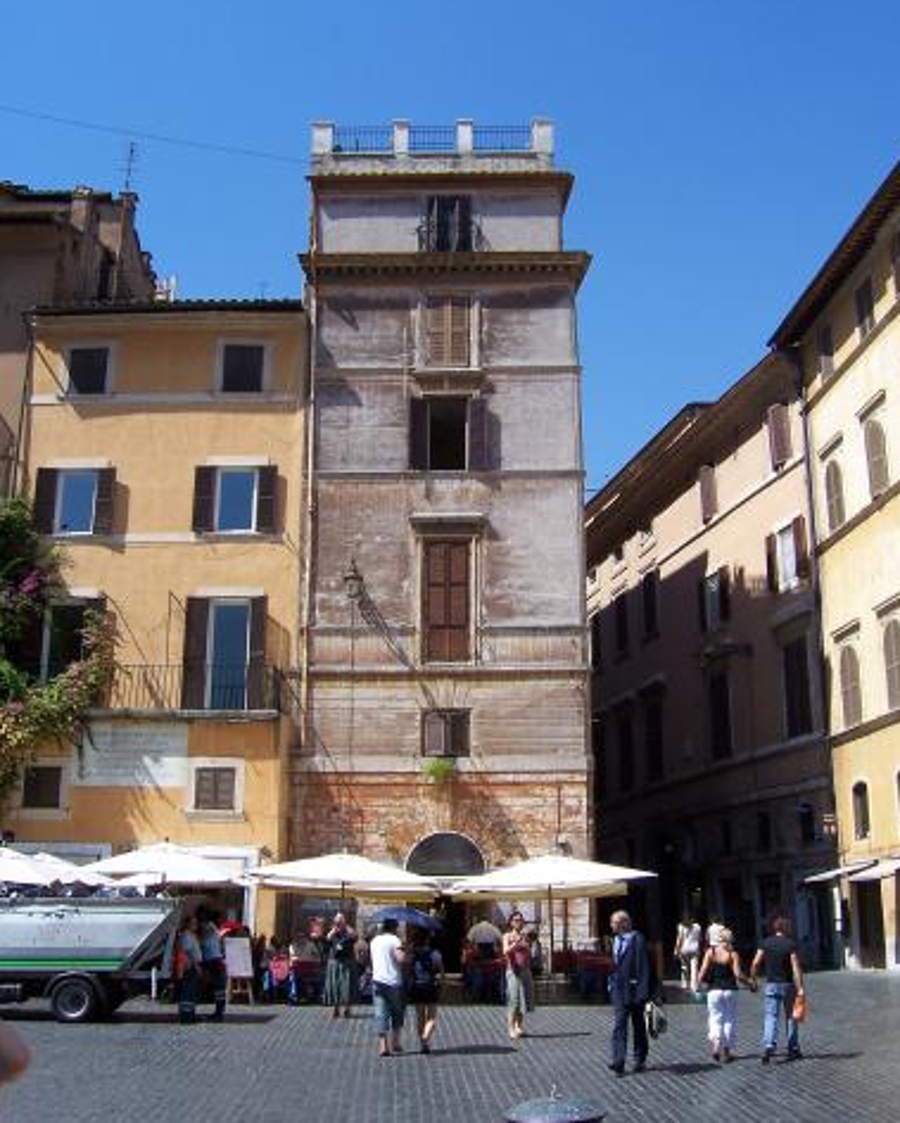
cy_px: 518
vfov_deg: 47.9
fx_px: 1264
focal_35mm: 38
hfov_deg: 39.2
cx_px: 454
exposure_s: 1/350
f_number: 4.8
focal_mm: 6
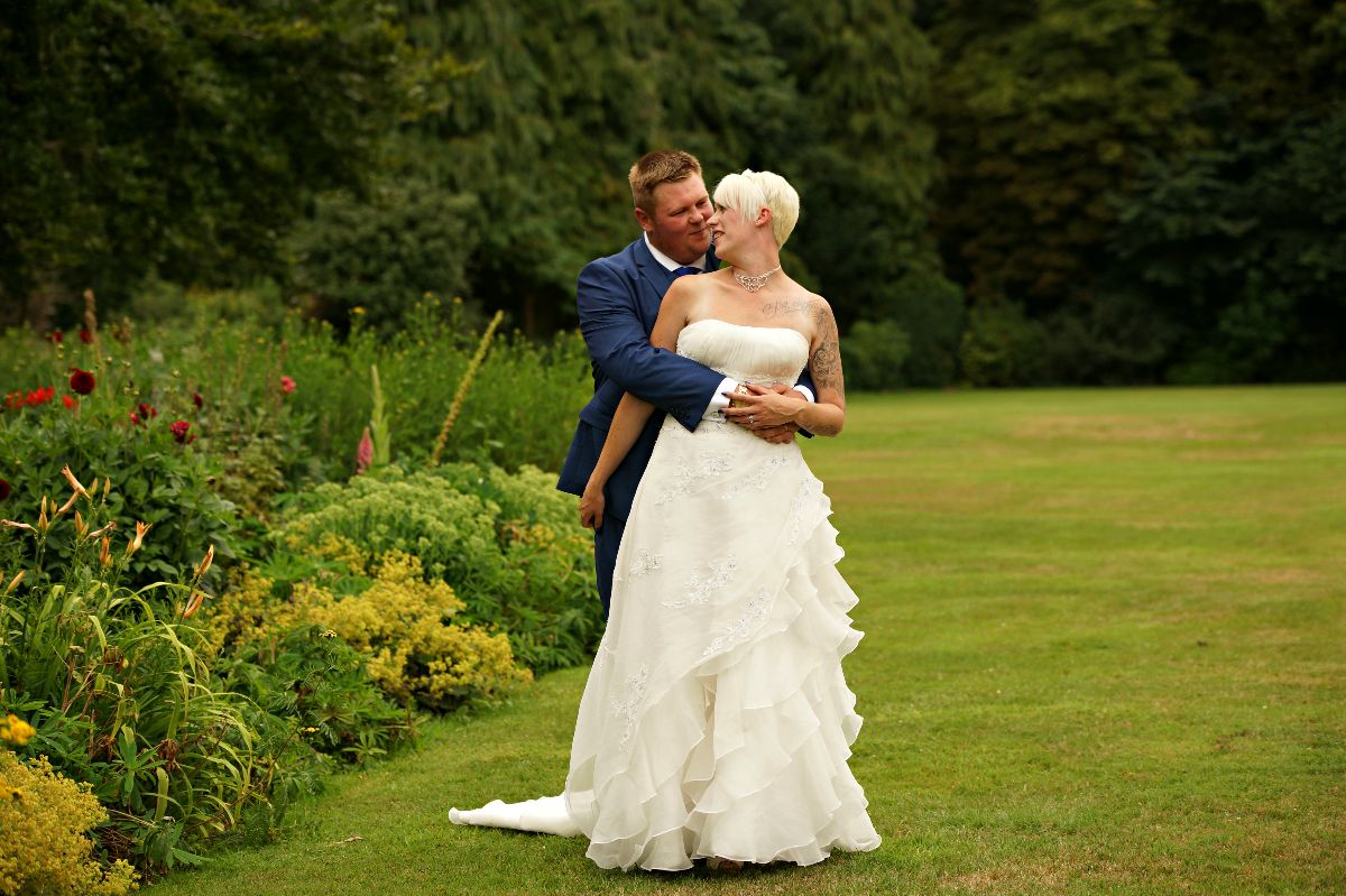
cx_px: 673
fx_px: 3363
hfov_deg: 22.6
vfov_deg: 15.2
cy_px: 448
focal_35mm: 90
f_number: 3.2
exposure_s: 1/320
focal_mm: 90
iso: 250
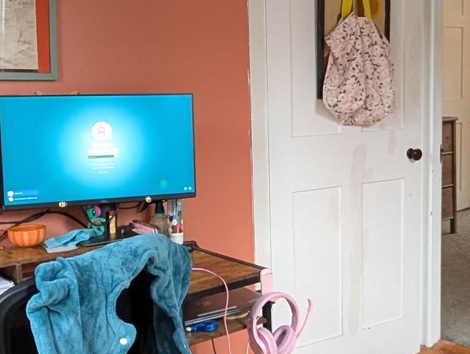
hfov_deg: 39.6
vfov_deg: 30.9
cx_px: 333
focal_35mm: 47
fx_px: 639
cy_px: 149
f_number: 1.7
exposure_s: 1/67.6
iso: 268
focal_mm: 2.02
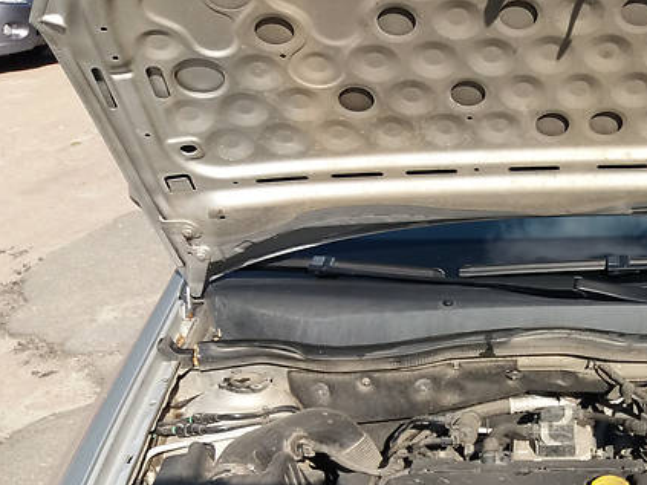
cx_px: 548
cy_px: 384
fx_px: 990
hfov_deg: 34.7
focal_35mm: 53
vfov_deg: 27.0
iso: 64
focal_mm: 3.7
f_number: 1.9
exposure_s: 1/738
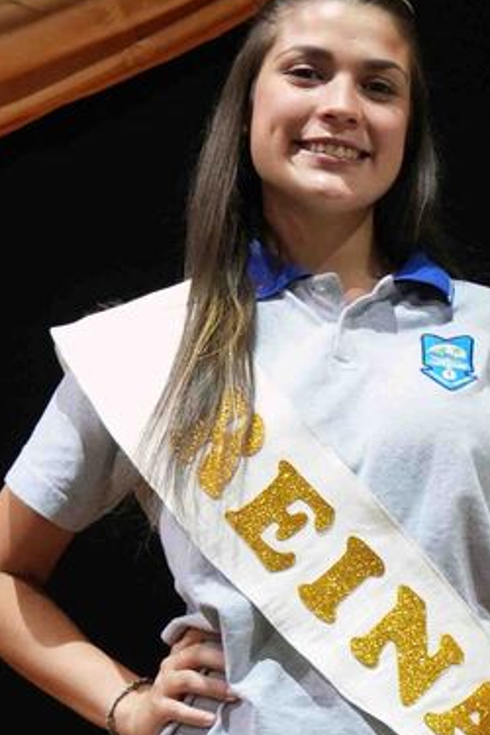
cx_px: 584
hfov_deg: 7.3
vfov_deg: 11.0
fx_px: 3797
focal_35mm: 186
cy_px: 739
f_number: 2.2
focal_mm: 30
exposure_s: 1/160
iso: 1600
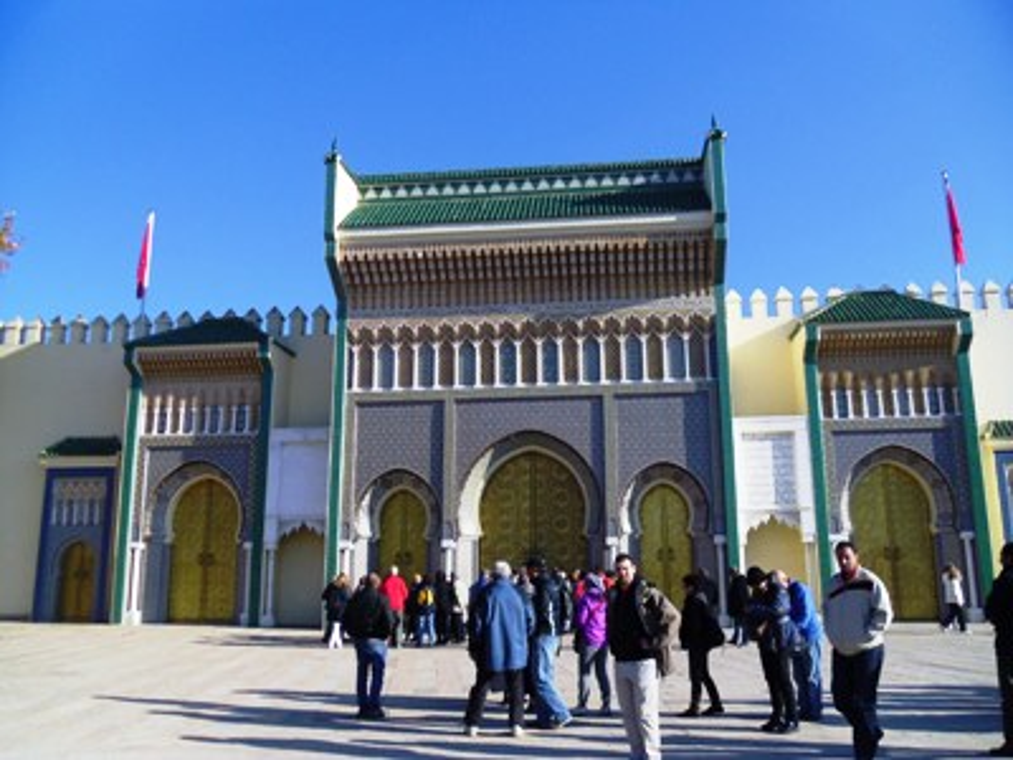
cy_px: 380
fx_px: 907
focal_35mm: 31
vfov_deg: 45.4
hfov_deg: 58.4
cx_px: 506
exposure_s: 1/824
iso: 80
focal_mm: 5.6
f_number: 3.3
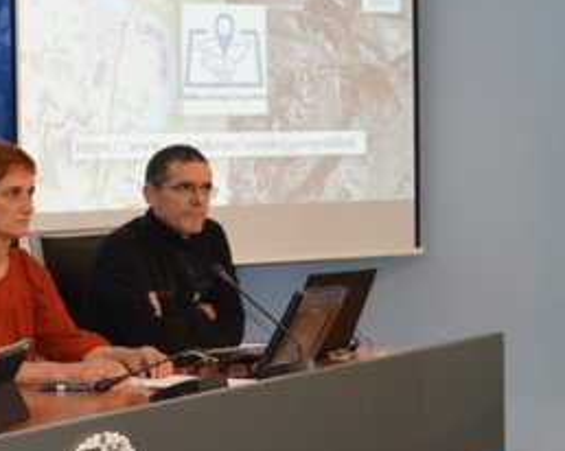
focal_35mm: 113
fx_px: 1888
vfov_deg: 13.6
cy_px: 198
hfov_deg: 16.3
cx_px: -112
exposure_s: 1/60
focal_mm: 30
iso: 450
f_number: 4.2
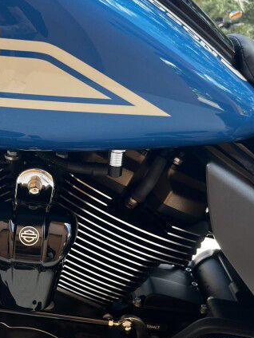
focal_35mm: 49
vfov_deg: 38.8
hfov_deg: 28.3
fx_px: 479
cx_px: 16
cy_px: 190
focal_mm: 5.1
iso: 40
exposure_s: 1/212
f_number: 1.6
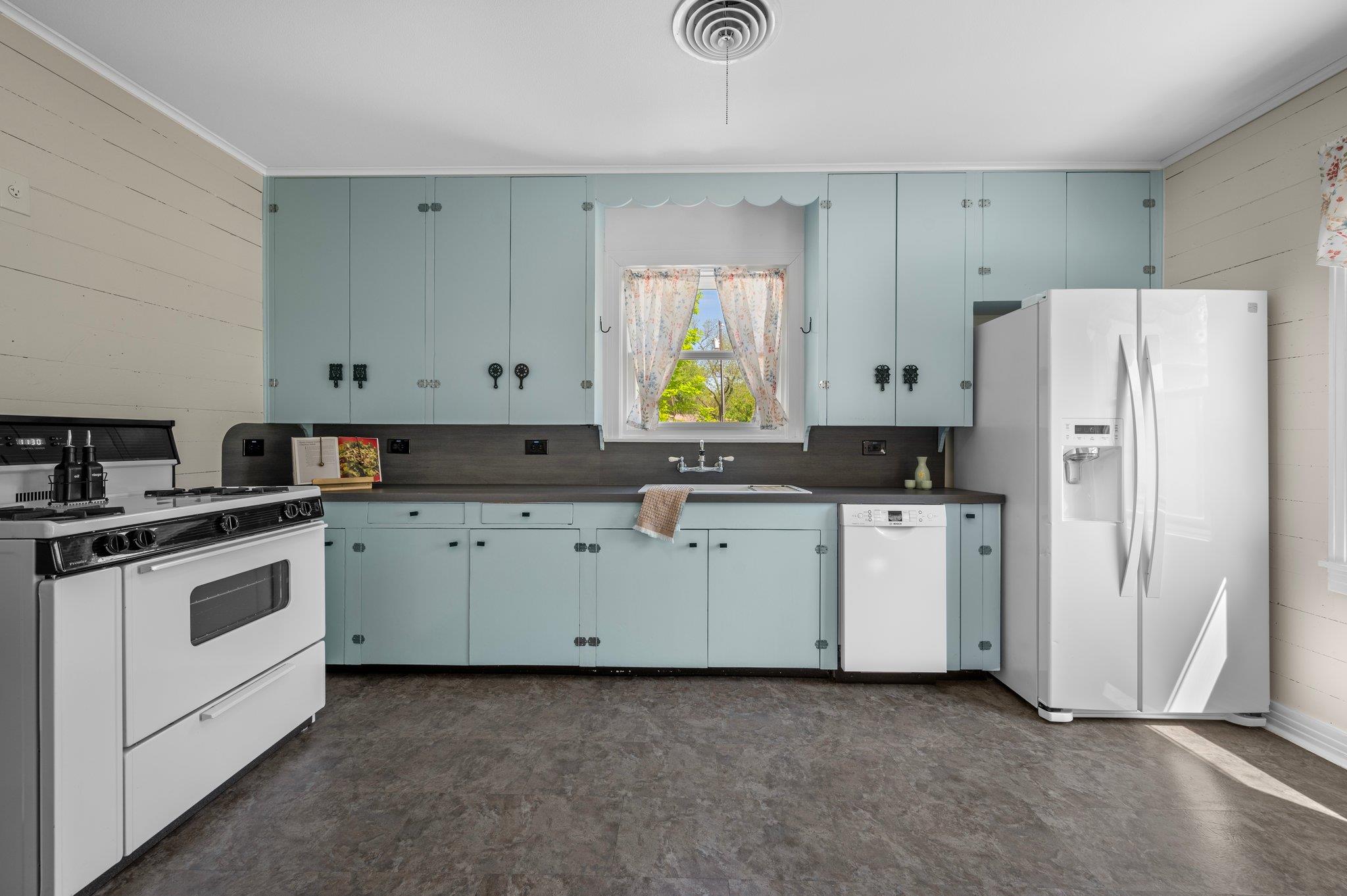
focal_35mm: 14
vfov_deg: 81.1
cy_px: 448
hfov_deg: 104.3
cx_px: 674
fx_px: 523
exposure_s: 1/4
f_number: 8
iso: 100
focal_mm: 14
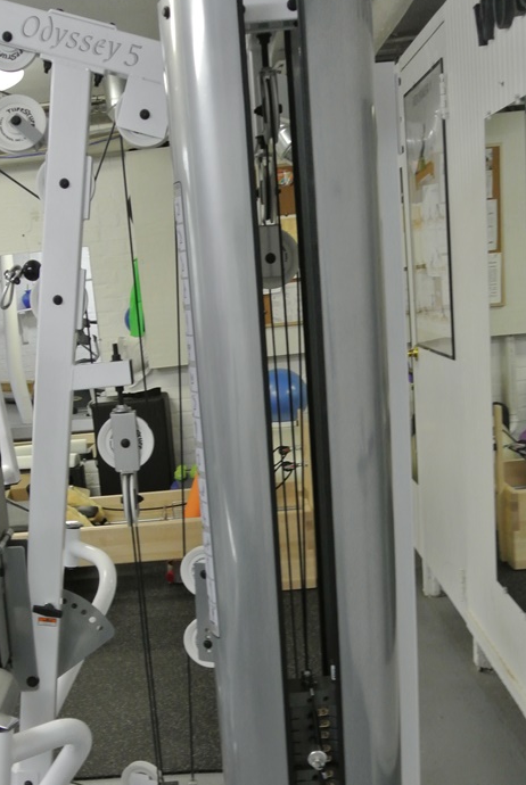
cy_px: 515
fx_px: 918
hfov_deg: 31.6
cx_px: 152
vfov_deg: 45.7
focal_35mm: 42
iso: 800
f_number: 3.5
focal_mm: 11
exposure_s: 1/30
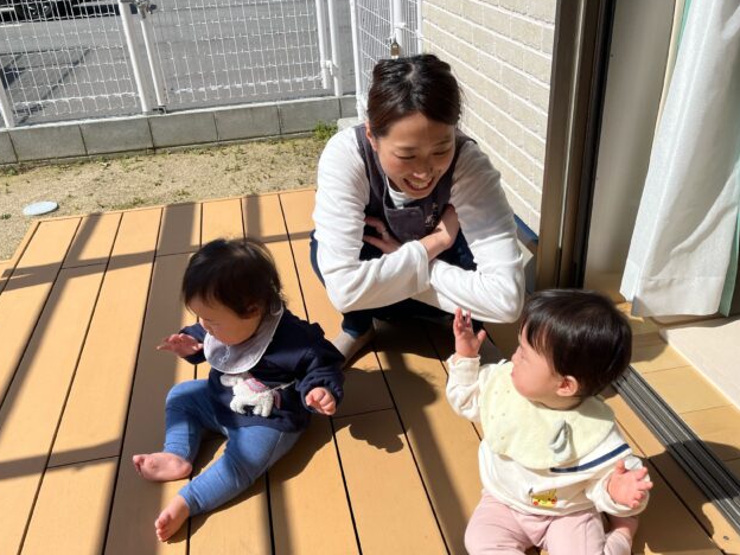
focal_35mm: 32
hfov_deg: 56.8
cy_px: 308
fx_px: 684
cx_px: 382
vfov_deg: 44.1
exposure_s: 1/5319
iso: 50
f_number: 1.6
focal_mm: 5.1
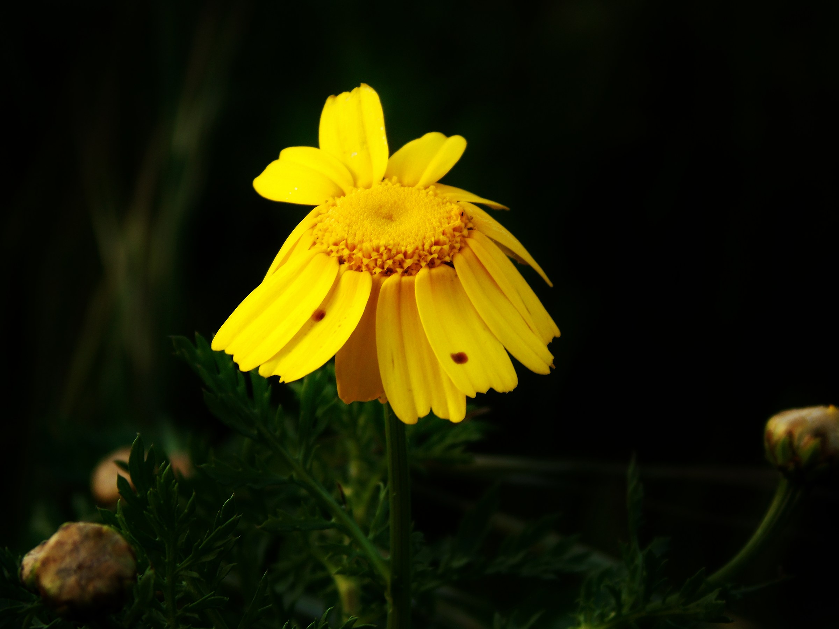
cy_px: 314
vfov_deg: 12.0
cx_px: 420
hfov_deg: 15.9
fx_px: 3005
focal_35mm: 124
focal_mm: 22
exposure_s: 1/80
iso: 80
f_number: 4.6
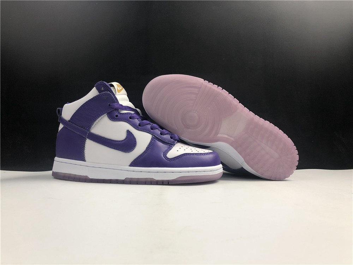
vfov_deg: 49.7
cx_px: 176
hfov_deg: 63.4
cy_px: 132
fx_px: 286
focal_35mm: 28
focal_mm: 4
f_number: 1.8
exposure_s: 1/50
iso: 20
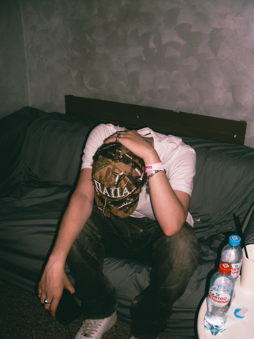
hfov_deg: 35.1
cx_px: 126
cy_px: 181
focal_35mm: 41
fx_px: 401
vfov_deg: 45.7
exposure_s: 1/90
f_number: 2.8
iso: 100
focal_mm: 6.3
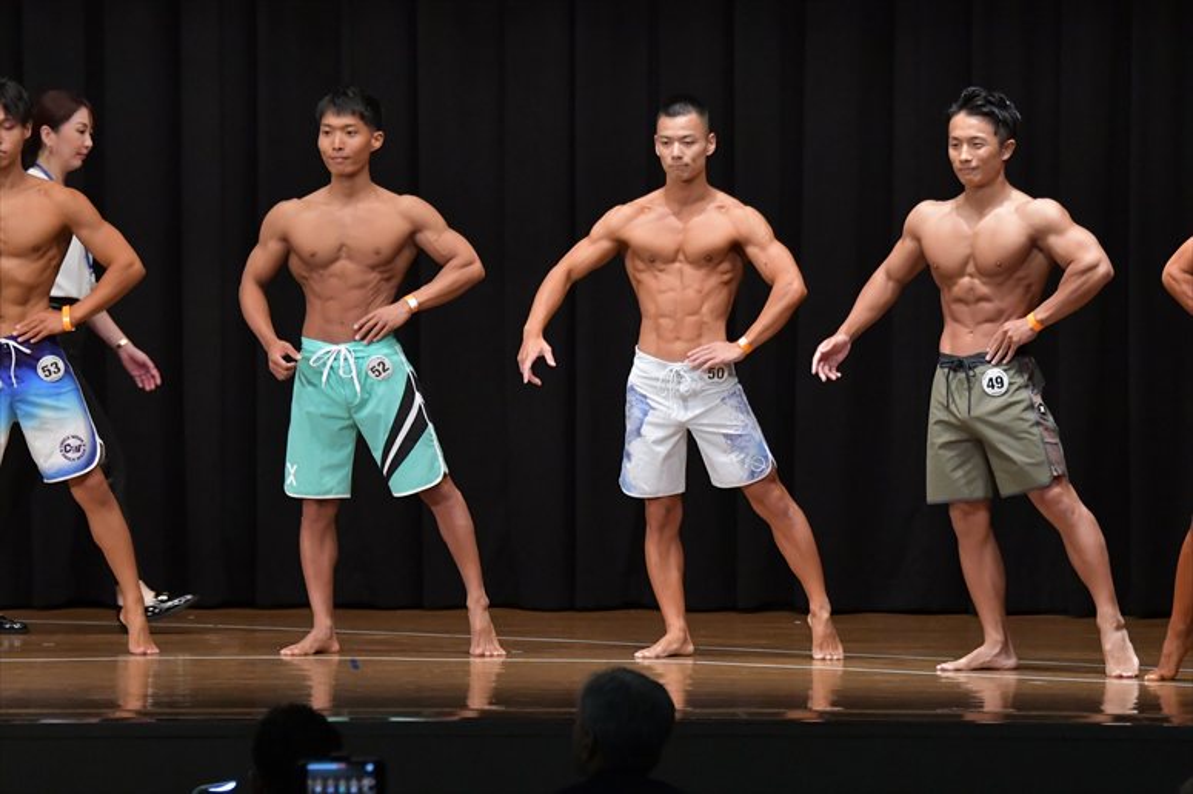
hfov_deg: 10.2
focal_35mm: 202
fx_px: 6691
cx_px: 596
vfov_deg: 6.8
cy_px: 397
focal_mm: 135
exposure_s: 1/400
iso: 5000
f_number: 5.6
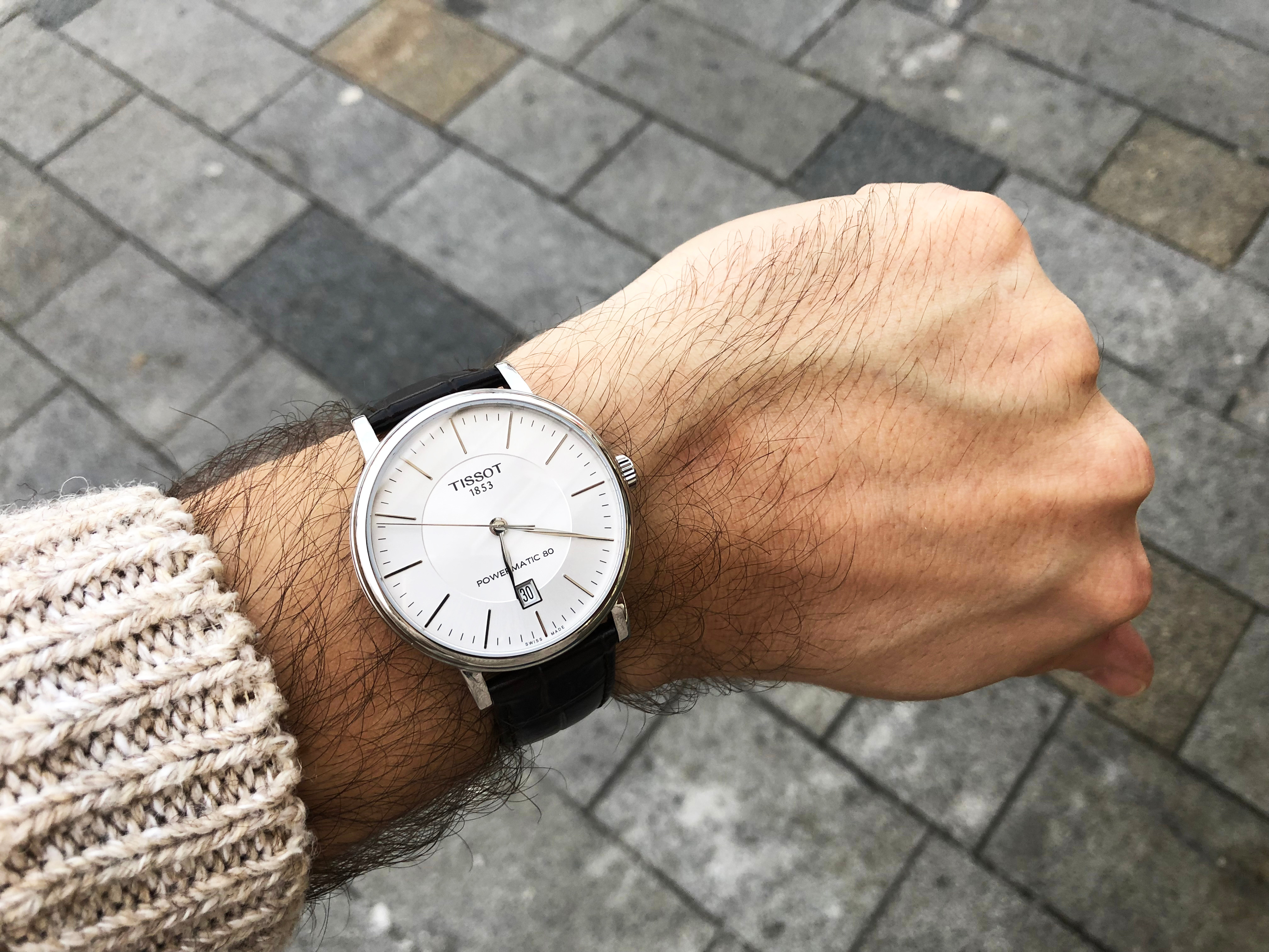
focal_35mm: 28
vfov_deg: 49.7
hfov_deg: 63.4
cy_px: 476
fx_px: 1026
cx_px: 634
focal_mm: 4
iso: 32
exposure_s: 1/50
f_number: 1.8
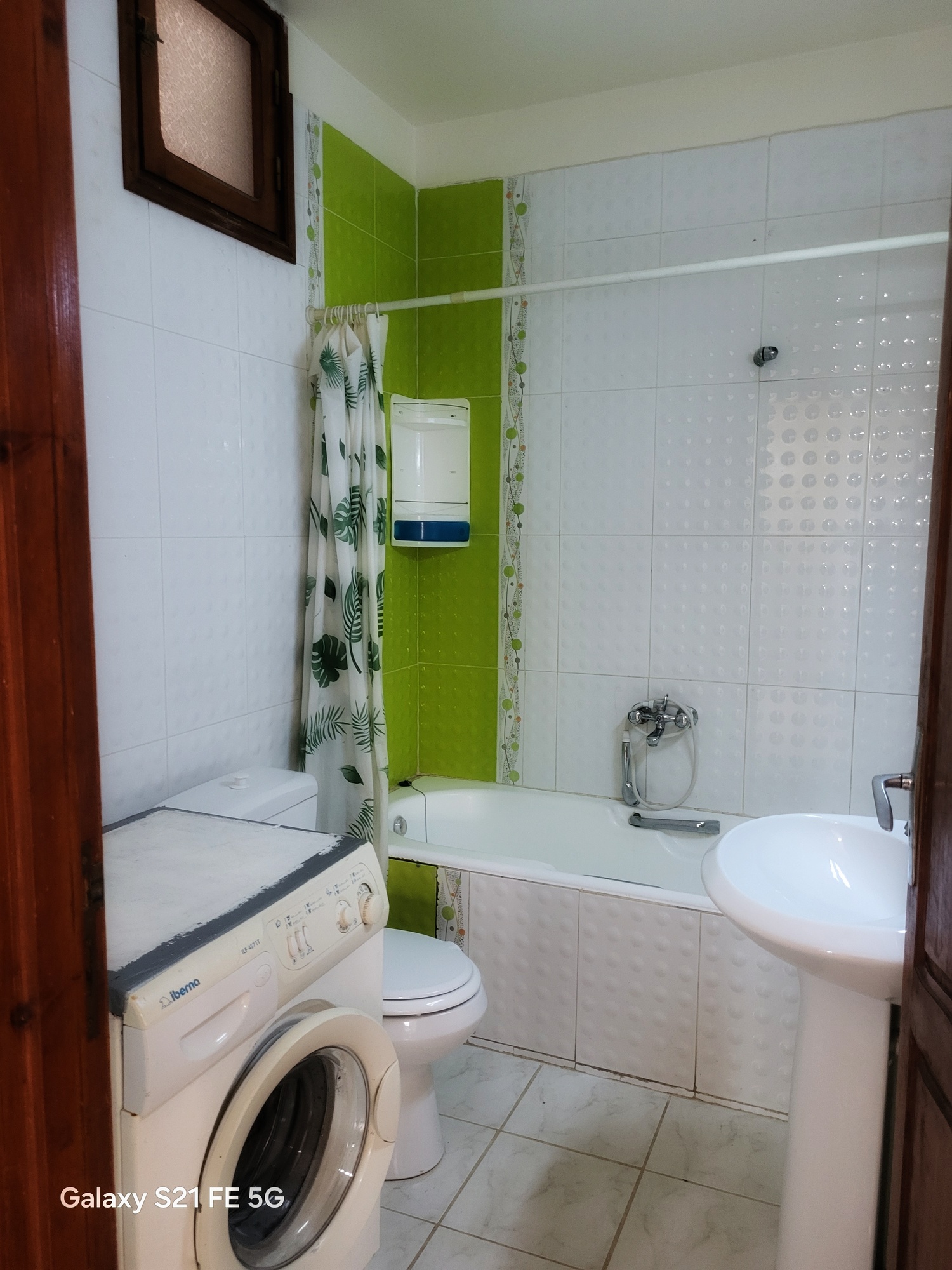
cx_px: 476
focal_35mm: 26
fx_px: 953
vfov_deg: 67.3
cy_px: 635
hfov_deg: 53.1
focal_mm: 5.4
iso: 400
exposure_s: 1/50
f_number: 1.8
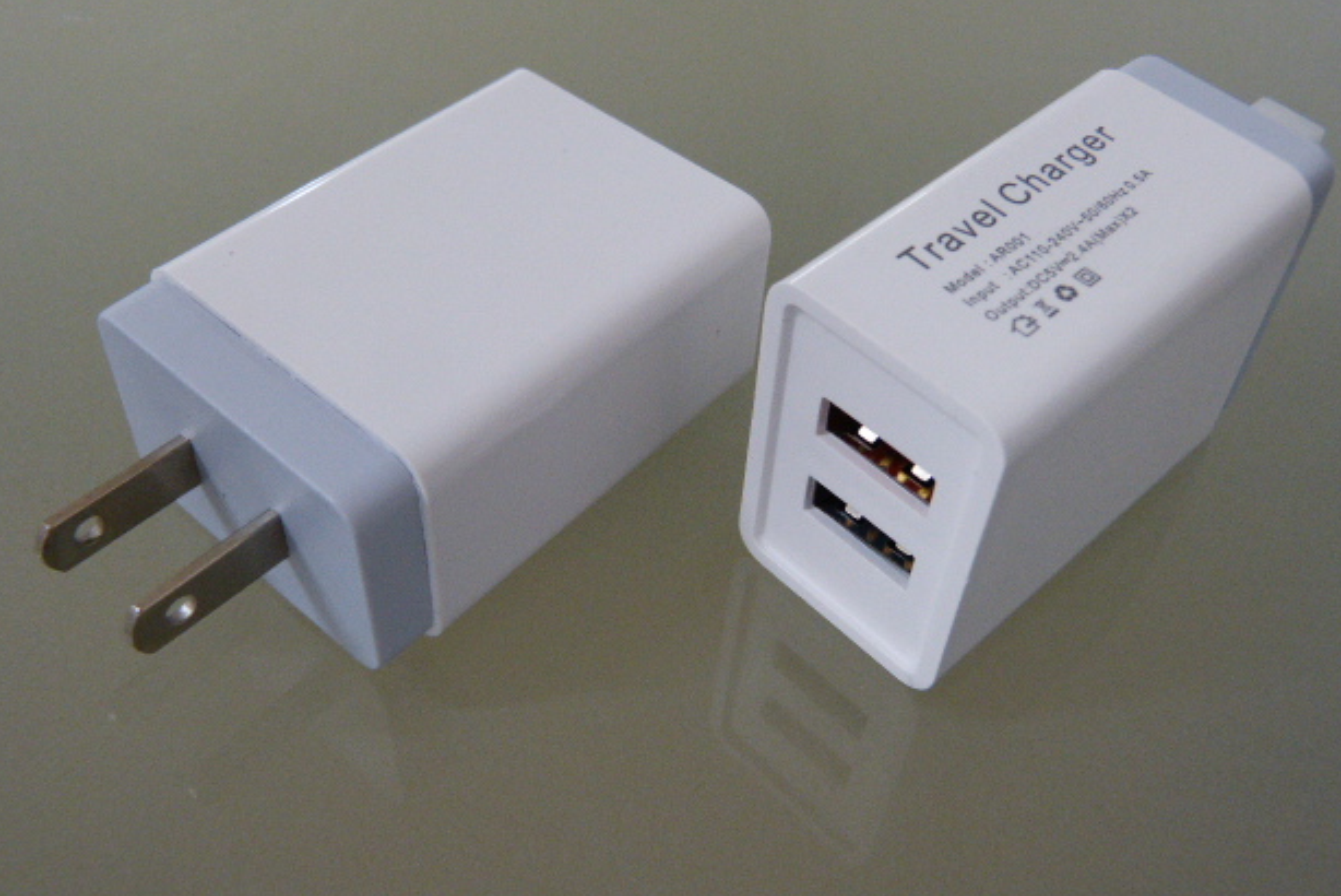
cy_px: 424
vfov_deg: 34.2
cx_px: 686
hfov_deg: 49.5
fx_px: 1453
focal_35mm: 39
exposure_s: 1/40
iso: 400
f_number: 3.1
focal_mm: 6.3
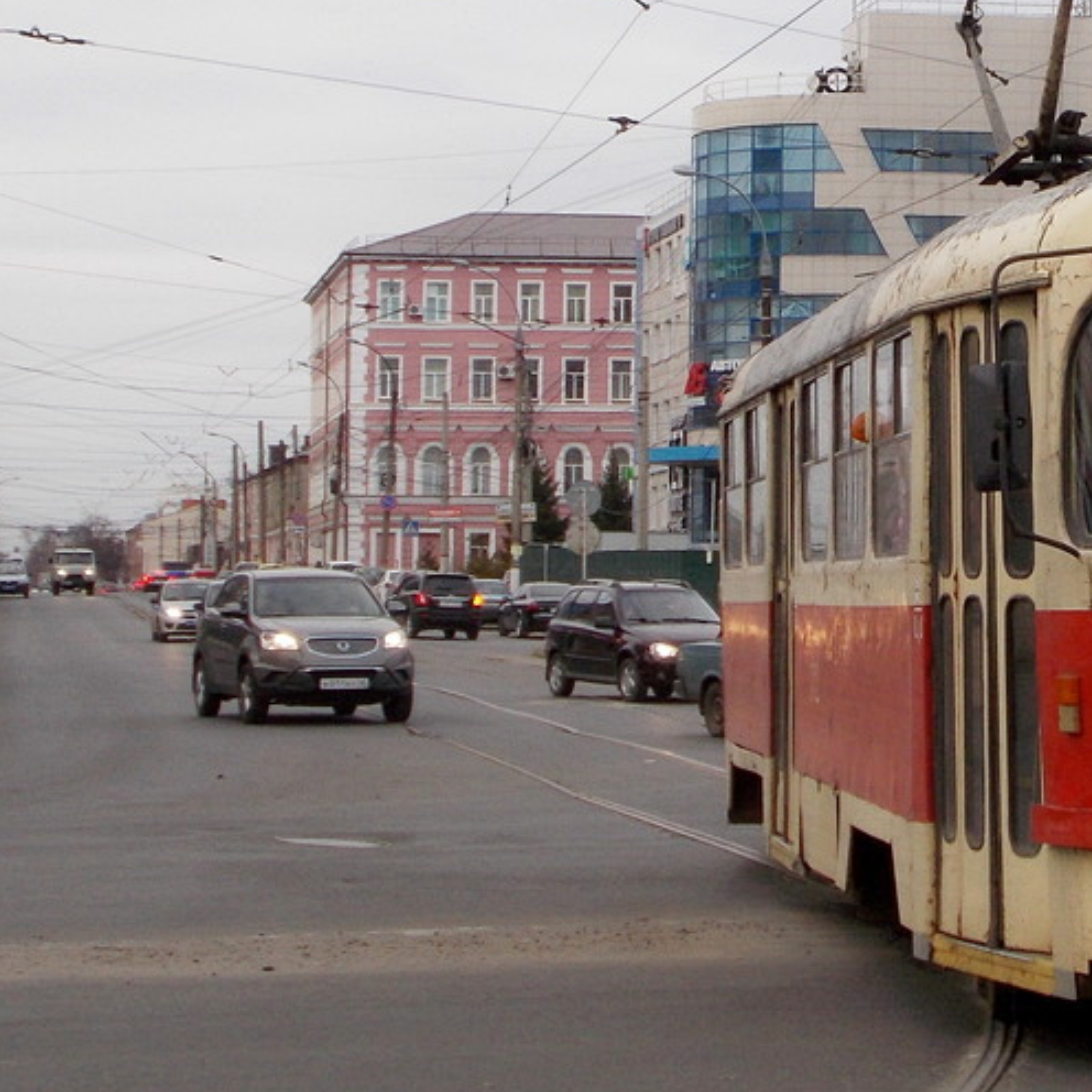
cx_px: 1209
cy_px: 381
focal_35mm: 107
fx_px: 3819
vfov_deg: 16.2
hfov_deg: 15.8
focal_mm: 9
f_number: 4.5
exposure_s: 1/125
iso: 80
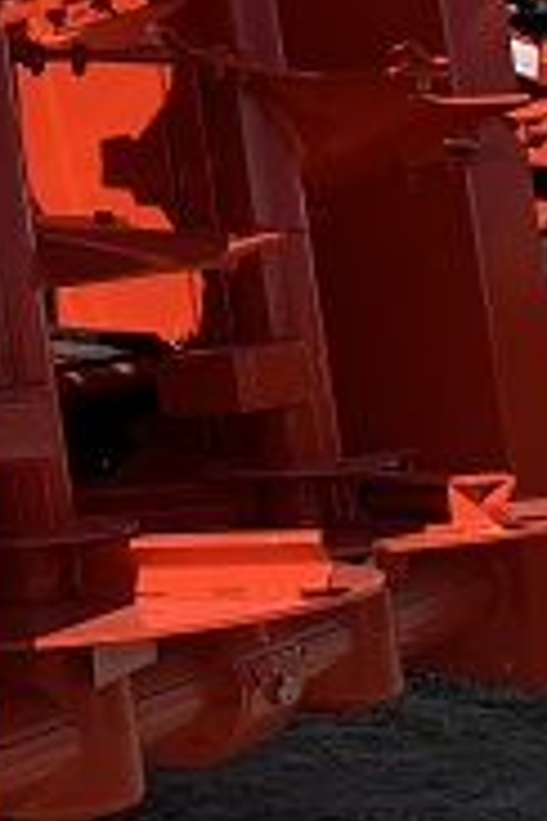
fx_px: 2689
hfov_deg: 10.1
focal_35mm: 118
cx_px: -776
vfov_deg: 17.2
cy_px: 179
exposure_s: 1/1916
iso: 25
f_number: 1.8
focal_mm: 4.25
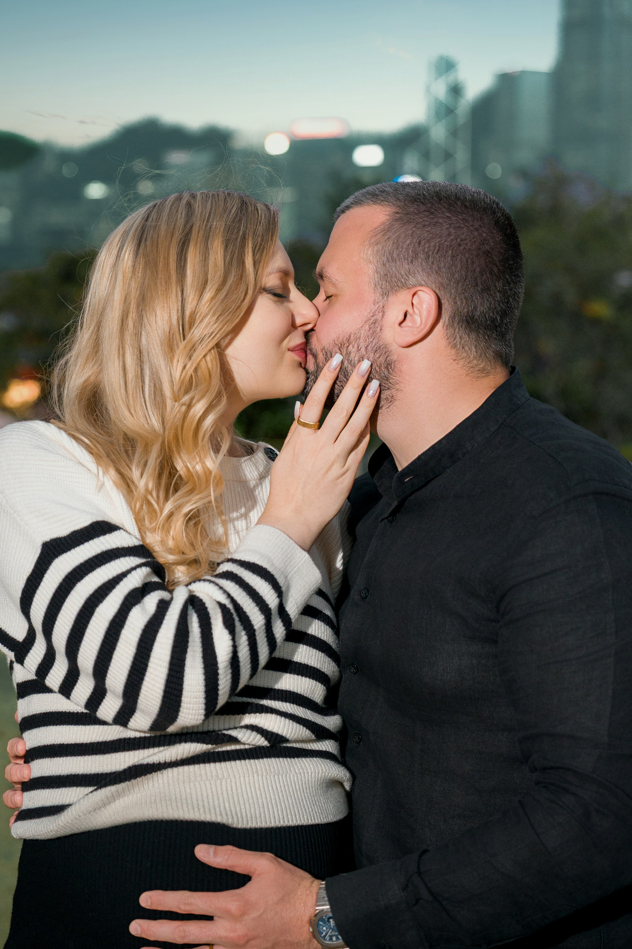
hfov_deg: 19.7
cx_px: 314
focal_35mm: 69
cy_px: 630
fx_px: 1817
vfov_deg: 29.1
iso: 1250
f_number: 2.8
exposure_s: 1/200
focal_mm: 51
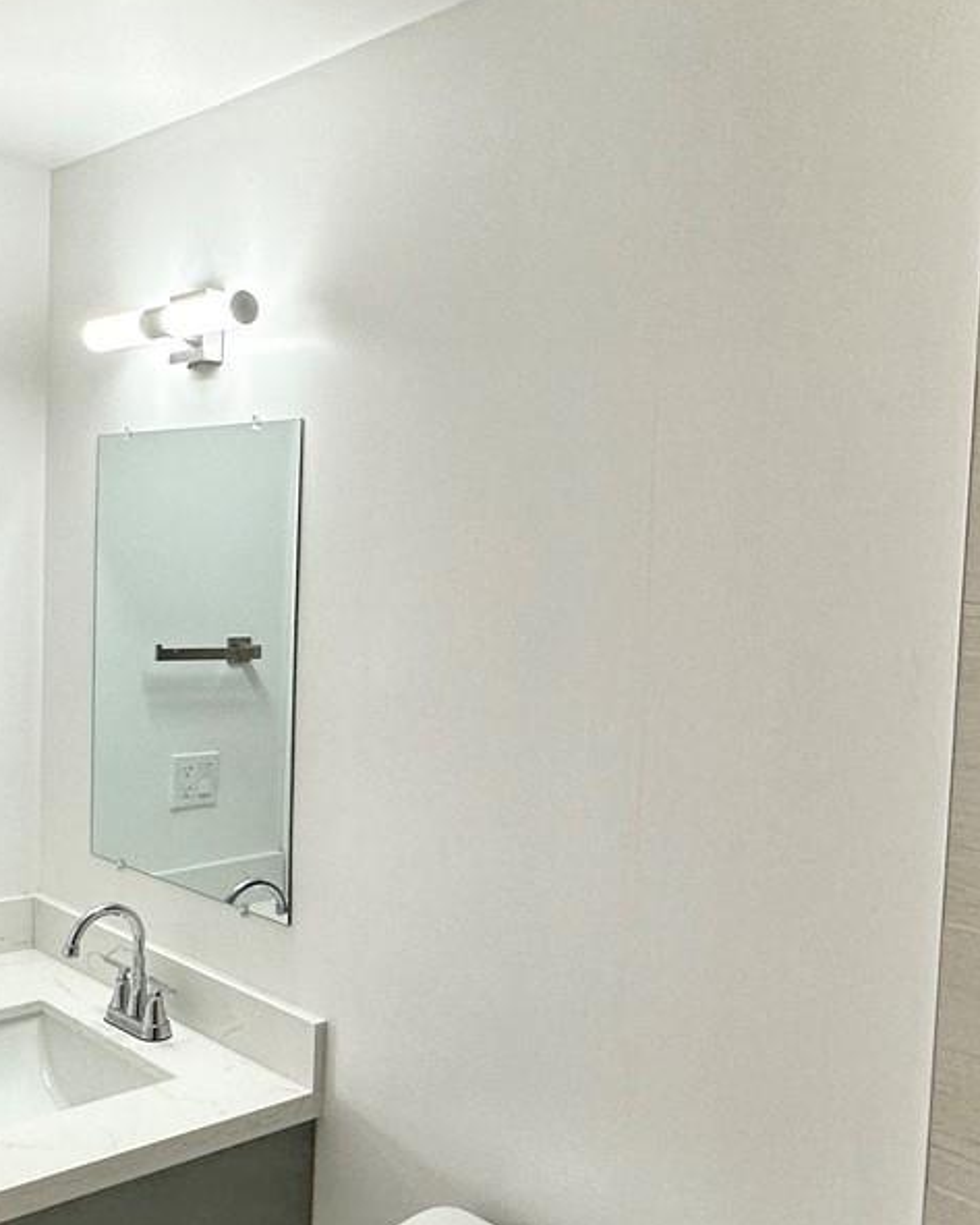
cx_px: 485
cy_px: 653
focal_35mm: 37
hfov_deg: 40.1
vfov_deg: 49.0
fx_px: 1341
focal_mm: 2.22
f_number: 2.2
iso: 125
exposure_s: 1/120
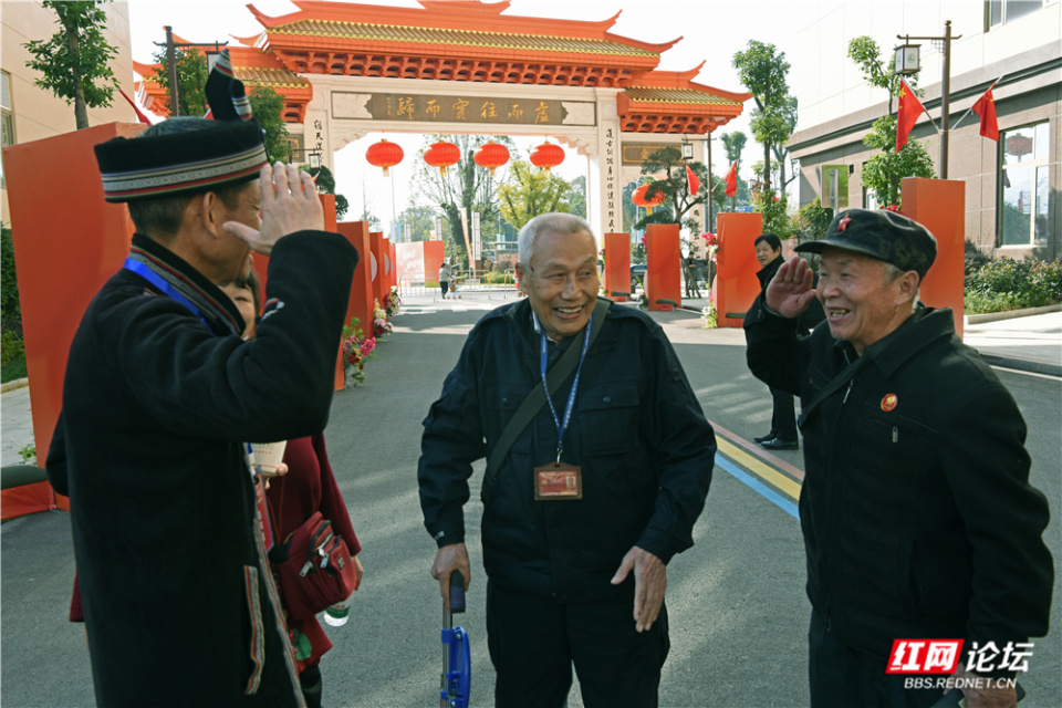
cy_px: 354
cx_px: 531
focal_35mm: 34
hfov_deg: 55.8
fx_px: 1003
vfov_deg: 38.9
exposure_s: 1/60
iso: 160
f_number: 11
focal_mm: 34
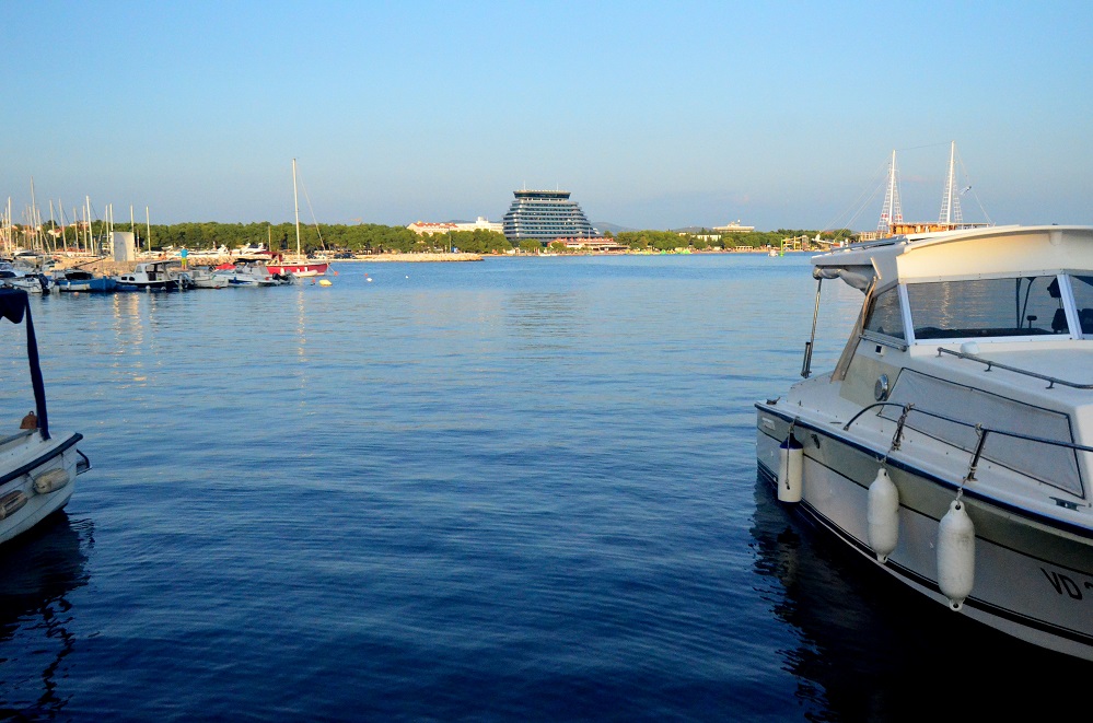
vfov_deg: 36.7
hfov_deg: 53.2
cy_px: 362
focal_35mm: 36
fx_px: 1090
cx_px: 546
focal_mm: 24
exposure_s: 1/8000
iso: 5000
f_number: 5
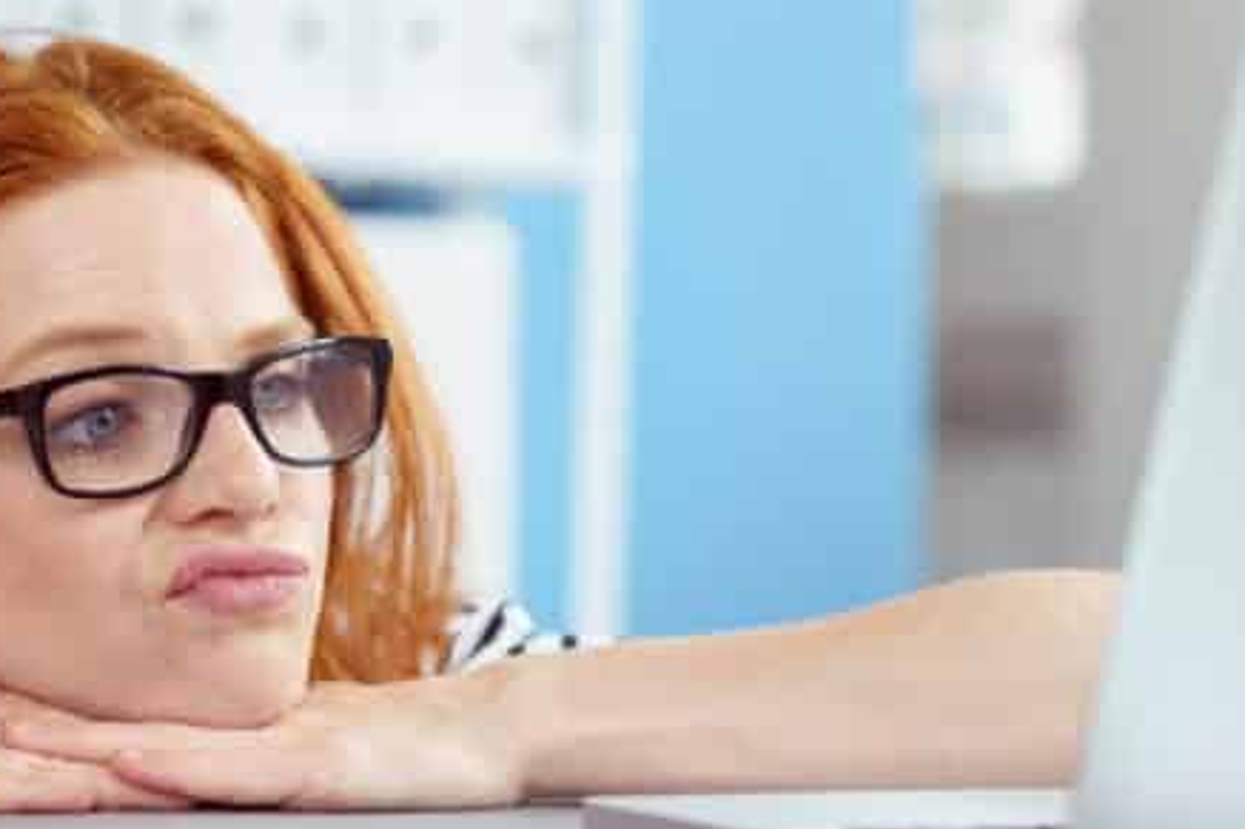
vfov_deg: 10.6
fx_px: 4459
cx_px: 644
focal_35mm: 129
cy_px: 58
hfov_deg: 15.9
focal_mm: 55
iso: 100
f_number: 2.2
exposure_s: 1/160
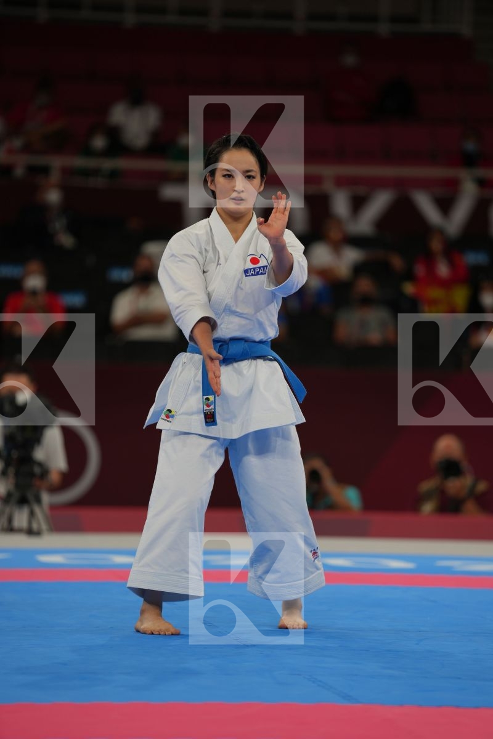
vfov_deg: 10.3
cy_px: 370
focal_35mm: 200
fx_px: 4108
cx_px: 246
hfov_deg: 6.9
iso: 200
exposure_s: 1/500
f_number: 2.8
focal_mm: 200
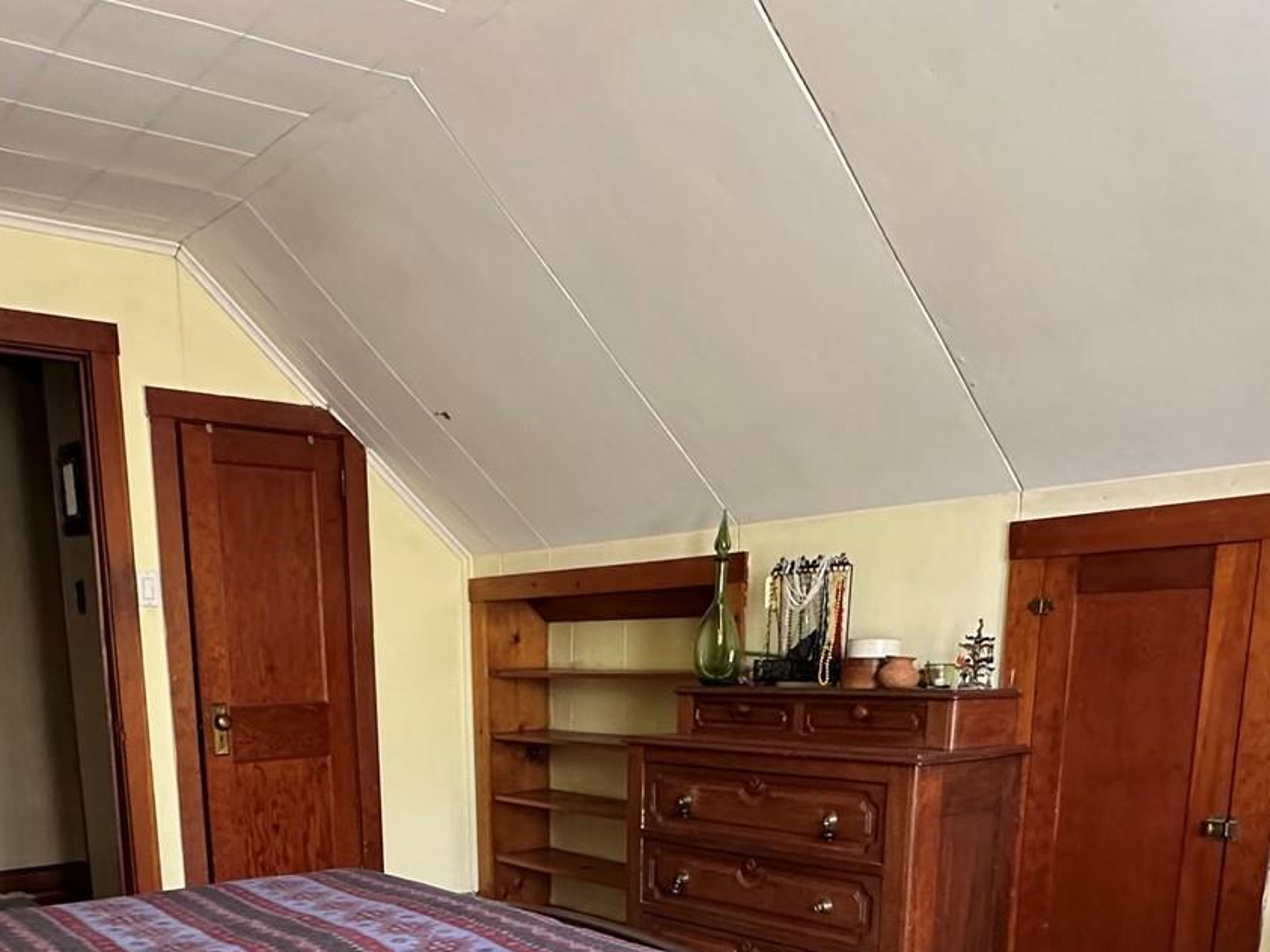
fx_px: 1247
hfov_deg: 53.6
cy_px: 963
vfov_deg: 37.2
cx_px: 508
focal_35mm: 34
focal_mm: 2.22
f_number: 2.2
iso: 320
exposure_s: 1/60
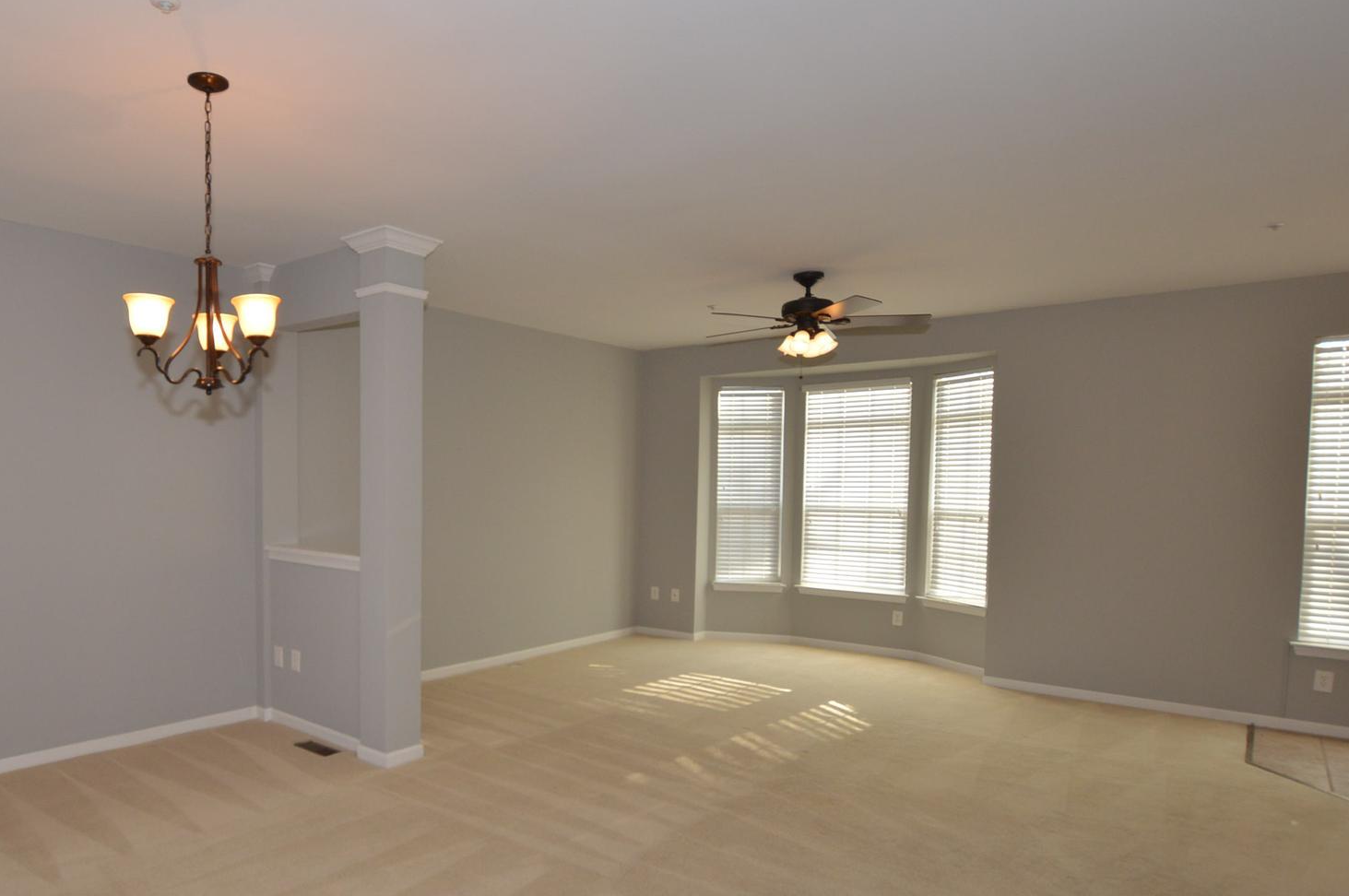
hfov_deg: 78.0
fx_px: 786
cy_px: 520
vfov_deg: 59.1
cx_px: 426
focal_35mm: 21
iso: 400
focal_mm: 10
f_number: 5
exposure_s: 1/100
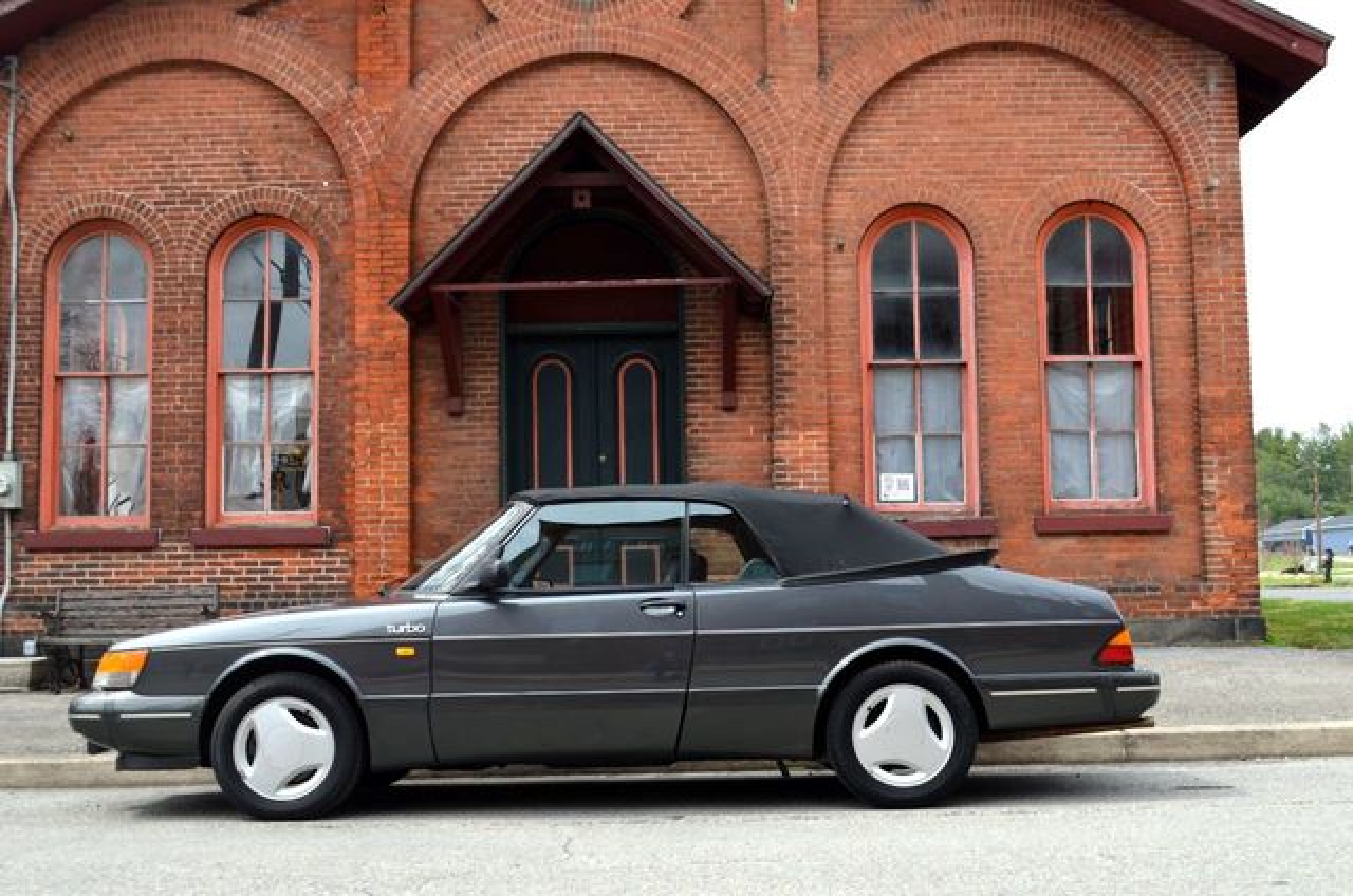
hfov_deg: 49.6
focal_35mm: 39
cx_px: 676
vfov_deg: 34.1
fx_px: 1463
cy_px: 448
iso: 200
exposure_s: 1/200
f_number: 7.1
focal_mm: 26
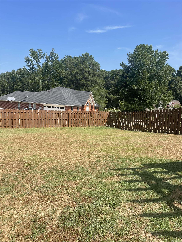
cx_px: 91
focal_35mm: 26
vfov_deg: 67.3
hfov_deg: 53.1
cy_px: 121
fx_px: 182
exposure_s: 1/2681
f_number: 1.6
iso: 32
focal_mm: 4.2
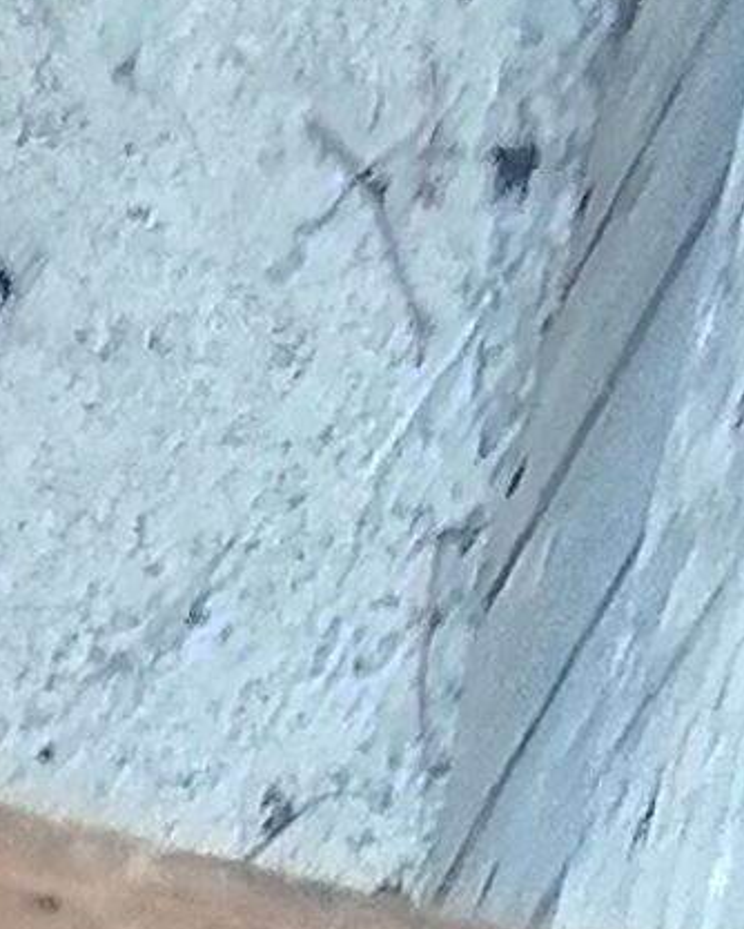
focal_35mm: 168
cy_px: 3371
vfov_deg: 8.3
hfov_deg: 8.9
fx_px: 4621
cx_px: -483
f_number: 2.4
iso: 100
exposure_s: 1/50
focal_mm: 1.78
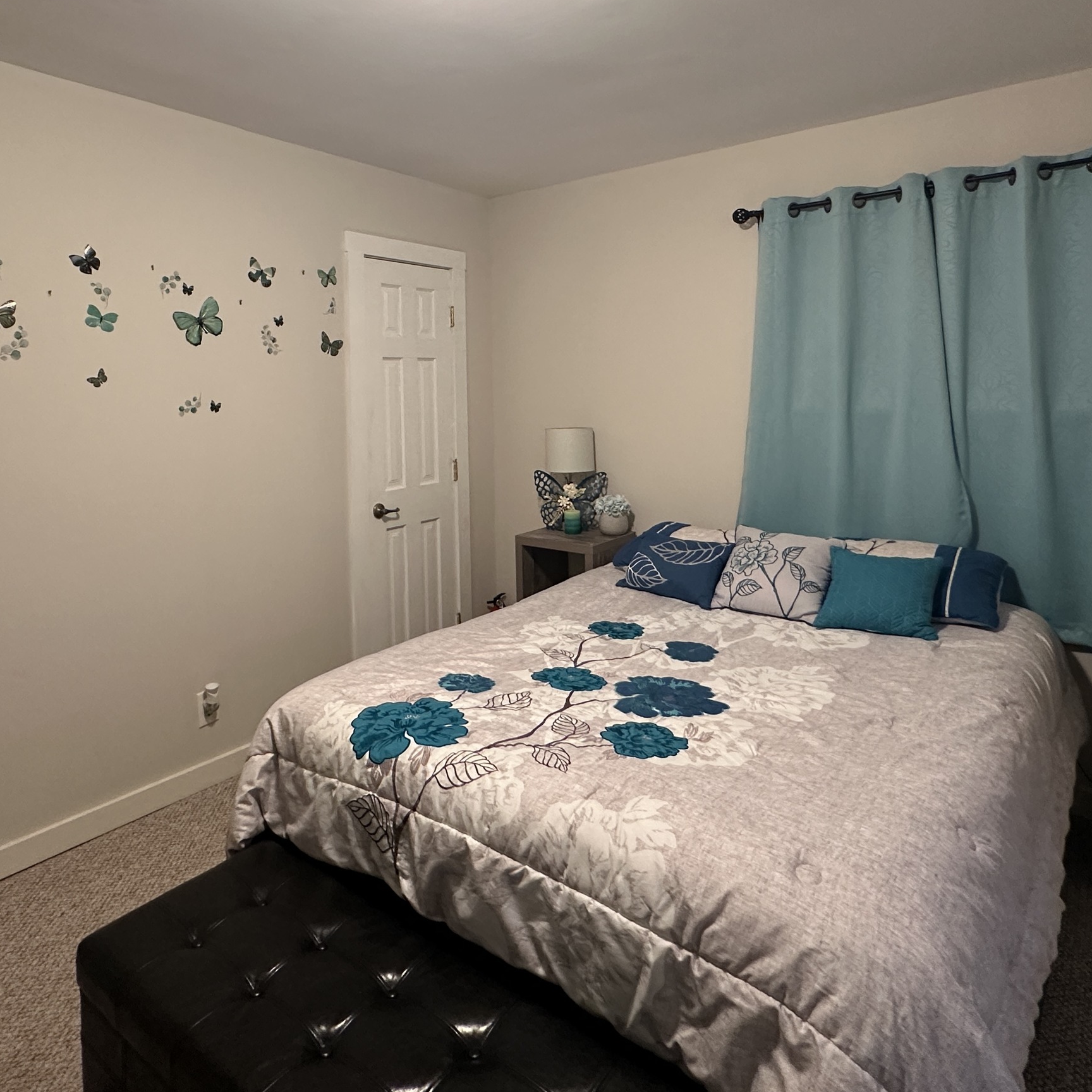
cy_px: 406
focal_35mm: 22
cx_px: 494
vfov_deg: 68.5
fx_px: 785
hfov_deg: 69.5
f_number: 2.2
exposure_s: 1/60
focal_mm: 2.22
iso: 320
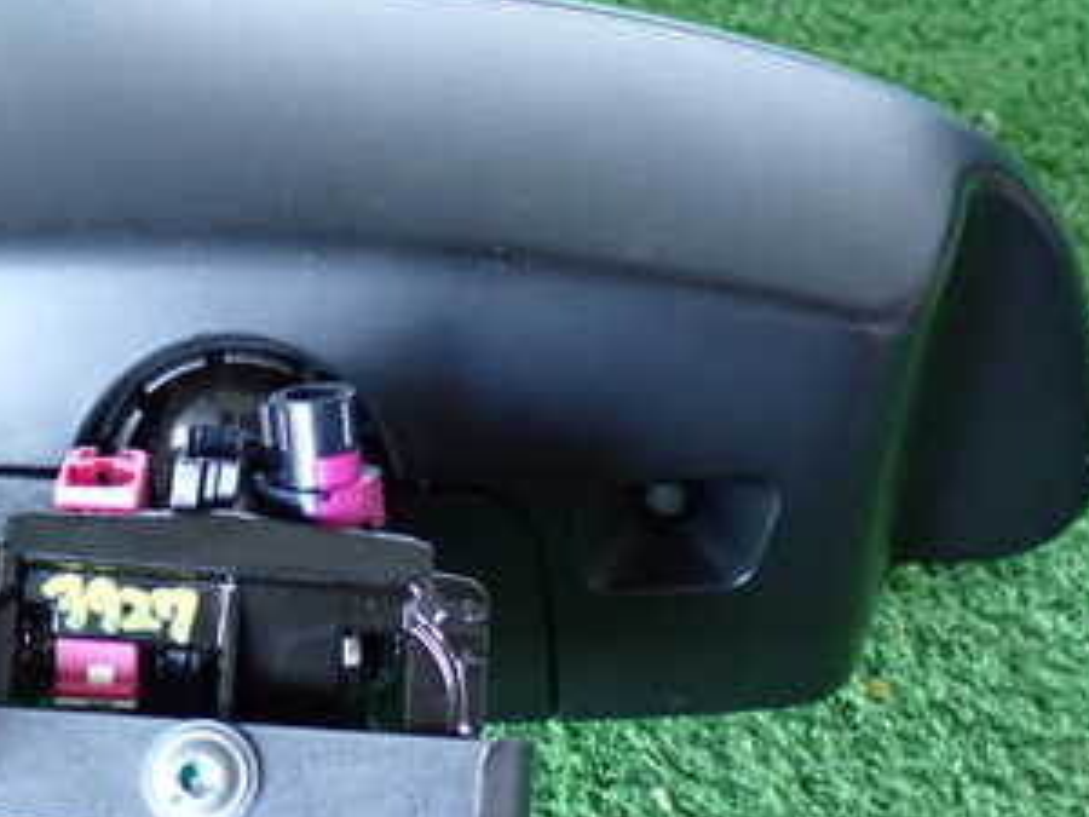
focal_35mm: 72
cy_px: 483
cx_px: 254
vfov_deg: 20.4
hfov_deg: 26.6
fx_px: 2265
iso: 640
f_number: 2.5
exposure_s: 1/40
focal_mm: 6.37
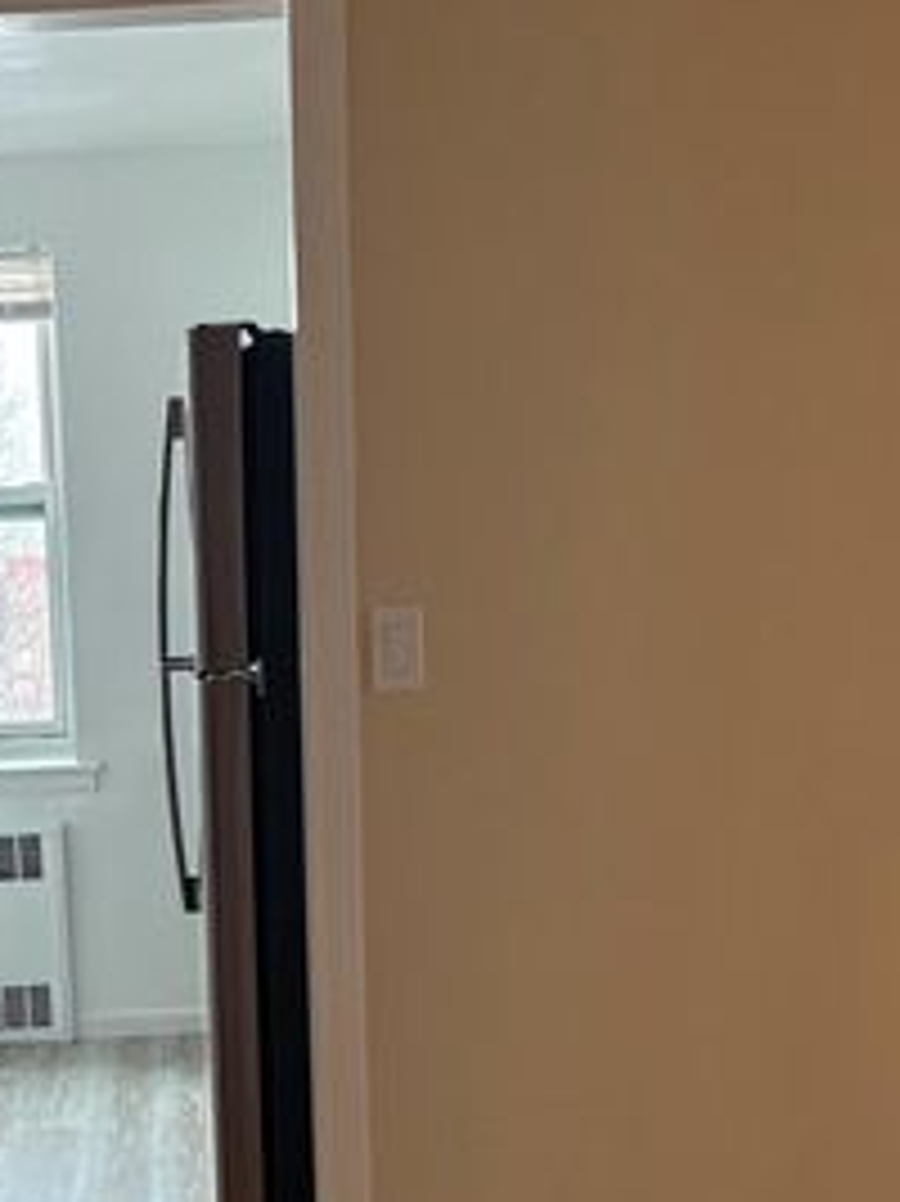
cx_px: 122
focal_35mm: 65
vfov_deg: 28.6
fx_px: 2255
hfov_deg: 22.1
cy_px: 1105
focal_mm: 5.96
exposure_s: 1/60
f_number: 1.6
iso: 125
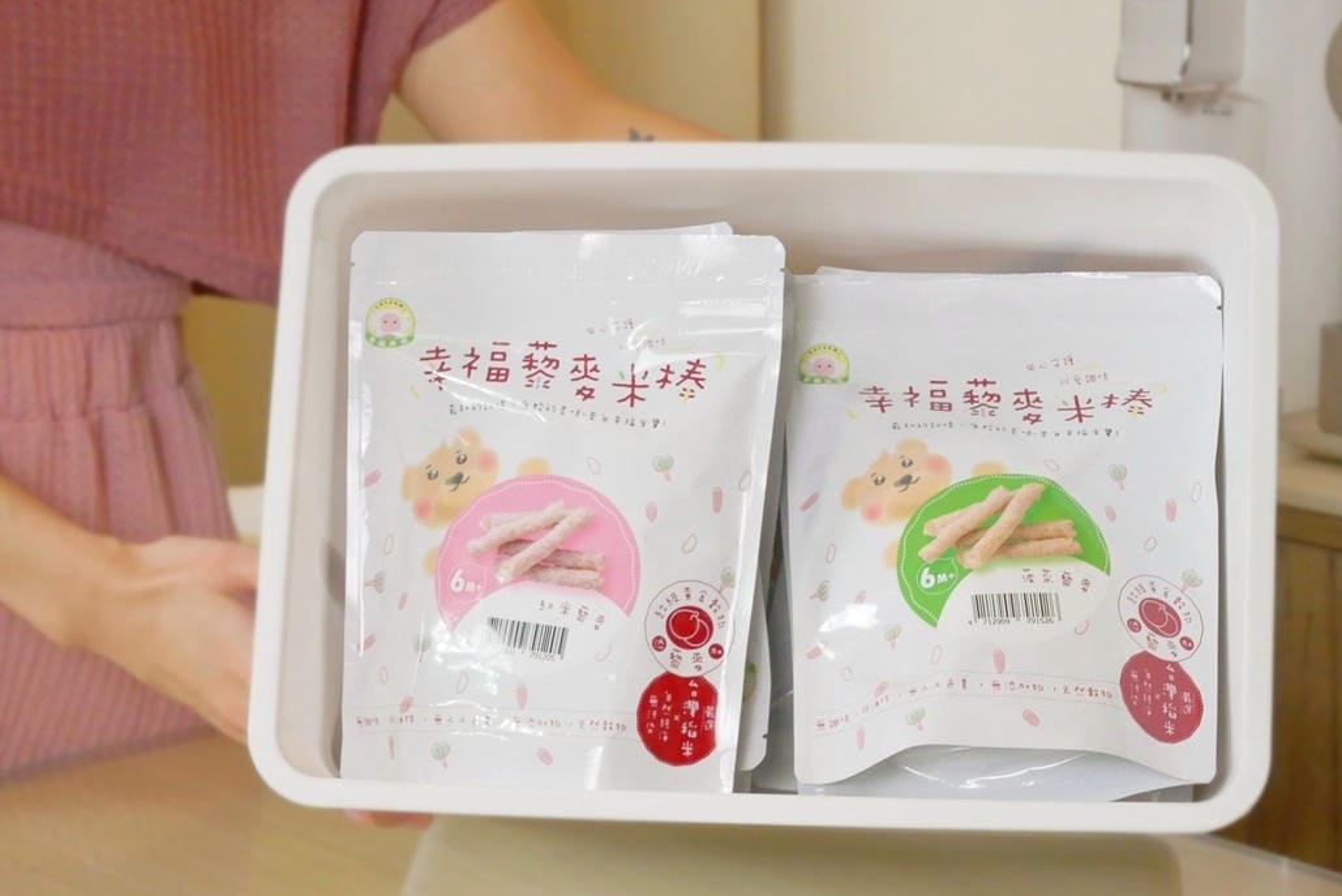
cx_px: 762
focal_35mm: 77
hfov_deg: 26.3
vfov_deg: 17.7
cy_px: 455
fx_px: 2871
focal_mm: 32
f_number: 5.6
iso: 800
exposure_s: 1/80
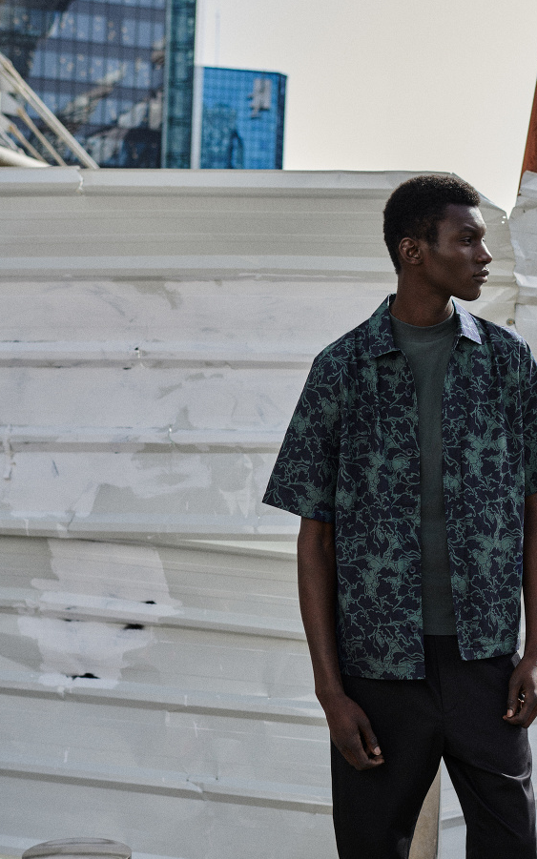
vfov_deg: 35.4
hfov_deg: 22.4
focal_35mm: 57
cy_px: 562
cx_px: 436
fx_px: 1335
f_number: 4
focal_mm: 35
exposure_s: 1/800
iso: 200
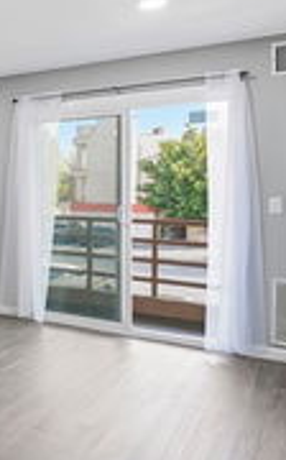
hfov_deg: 28.6
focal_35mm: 38
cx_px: -66
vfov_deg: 51.3
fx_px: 475
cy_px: 184
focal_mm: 14
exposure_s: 1/80
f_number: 8
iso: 200
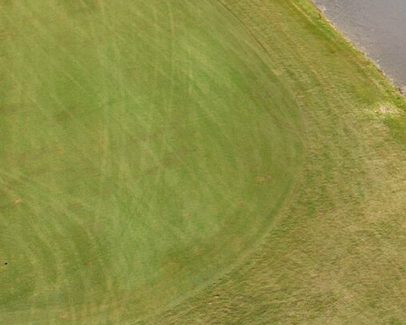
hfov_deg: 12.8
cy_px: 145
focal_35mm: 124
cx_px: 903
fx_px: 1489
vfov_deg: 12.4
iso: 100
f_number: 2.8
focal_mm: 8.38
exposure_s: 1/800
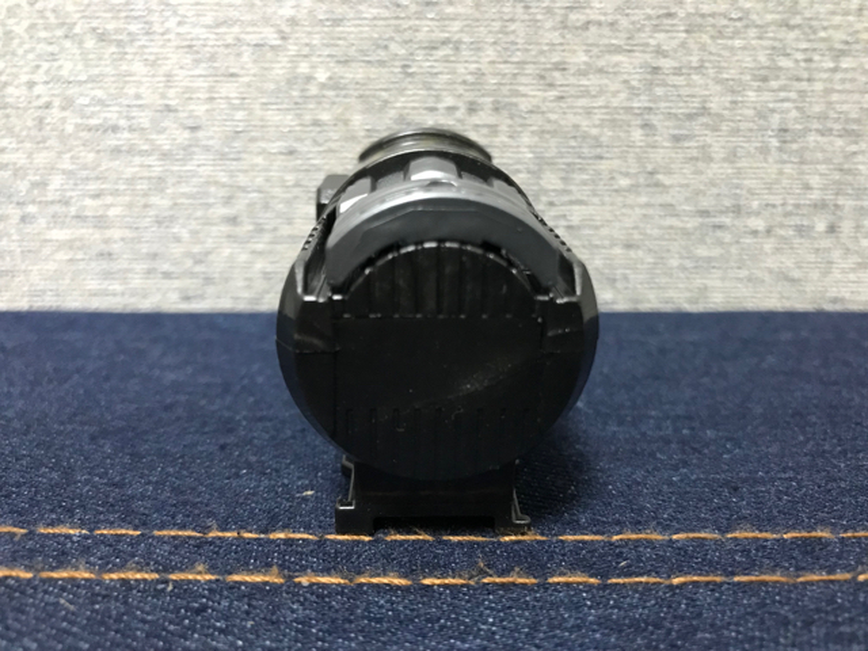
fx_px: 702
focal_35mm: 28
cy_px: 326
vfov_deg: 49.7
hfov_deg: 63.4
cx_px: 434
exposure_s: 1/14
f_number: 1.8
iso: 100
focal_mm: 3.99
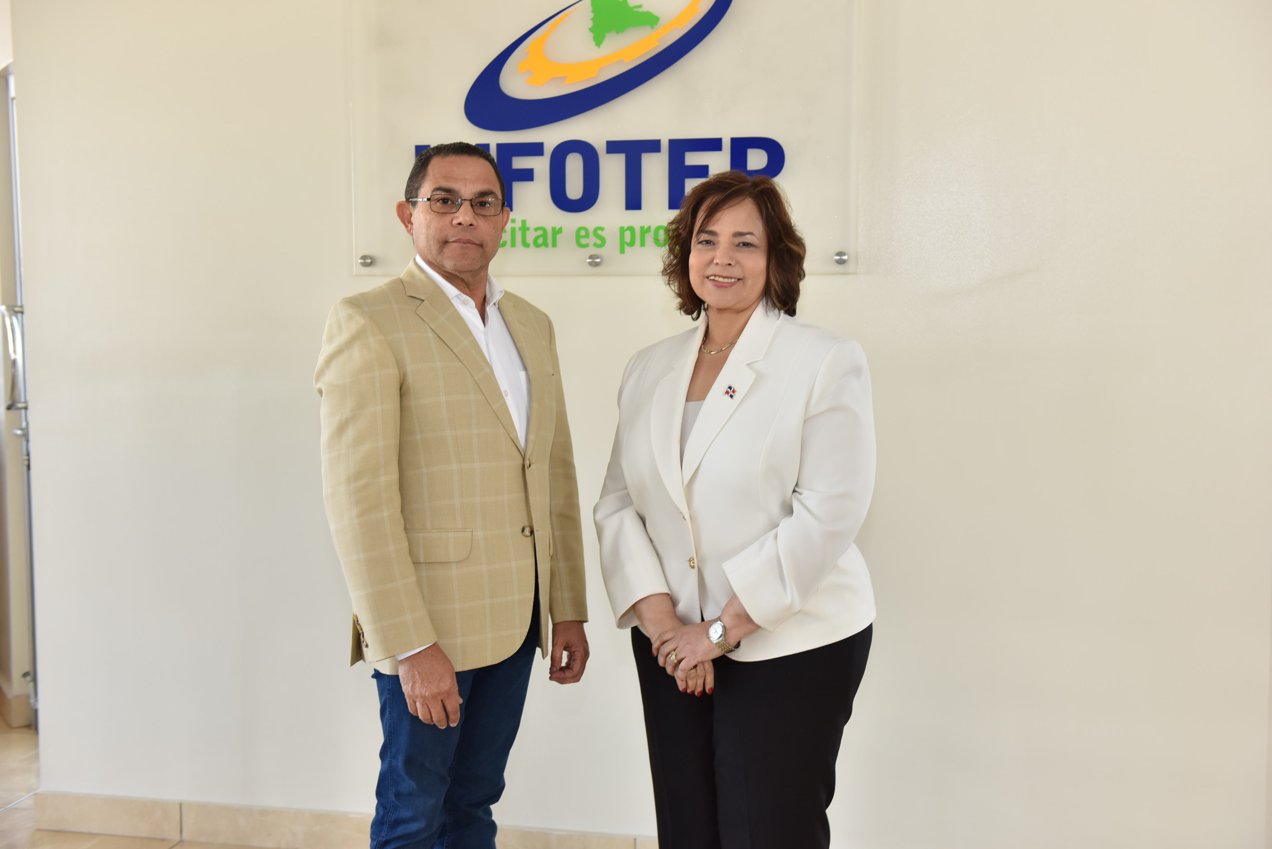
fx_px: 1414
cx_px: 636
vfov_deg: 33.4
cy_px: 424
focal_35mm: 40
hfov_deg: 48.4
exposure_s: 1/80
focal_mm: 40
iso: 640
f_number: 4
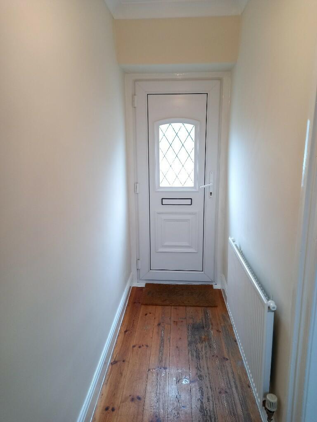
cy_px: 211
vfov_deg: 69.4
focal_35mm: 25
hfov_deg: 54.9
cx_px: 158
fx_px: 305
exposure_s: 1/50
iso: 160
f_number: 2
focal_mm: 4.6
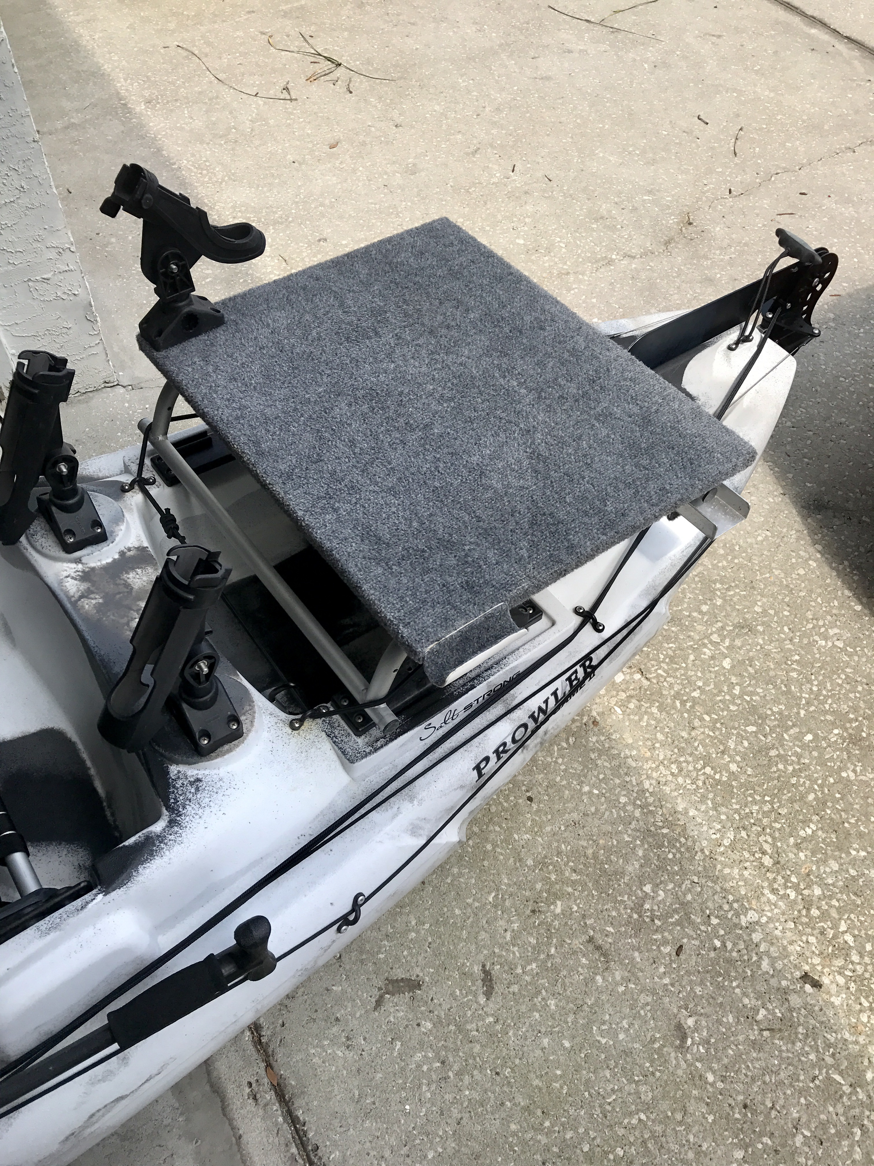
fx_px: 943
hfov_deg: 49.7
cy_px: 583
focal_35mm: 28
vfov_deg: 63.4
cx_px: 437
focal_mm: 3.99
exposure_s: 1/1497
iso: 20
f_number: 1.8
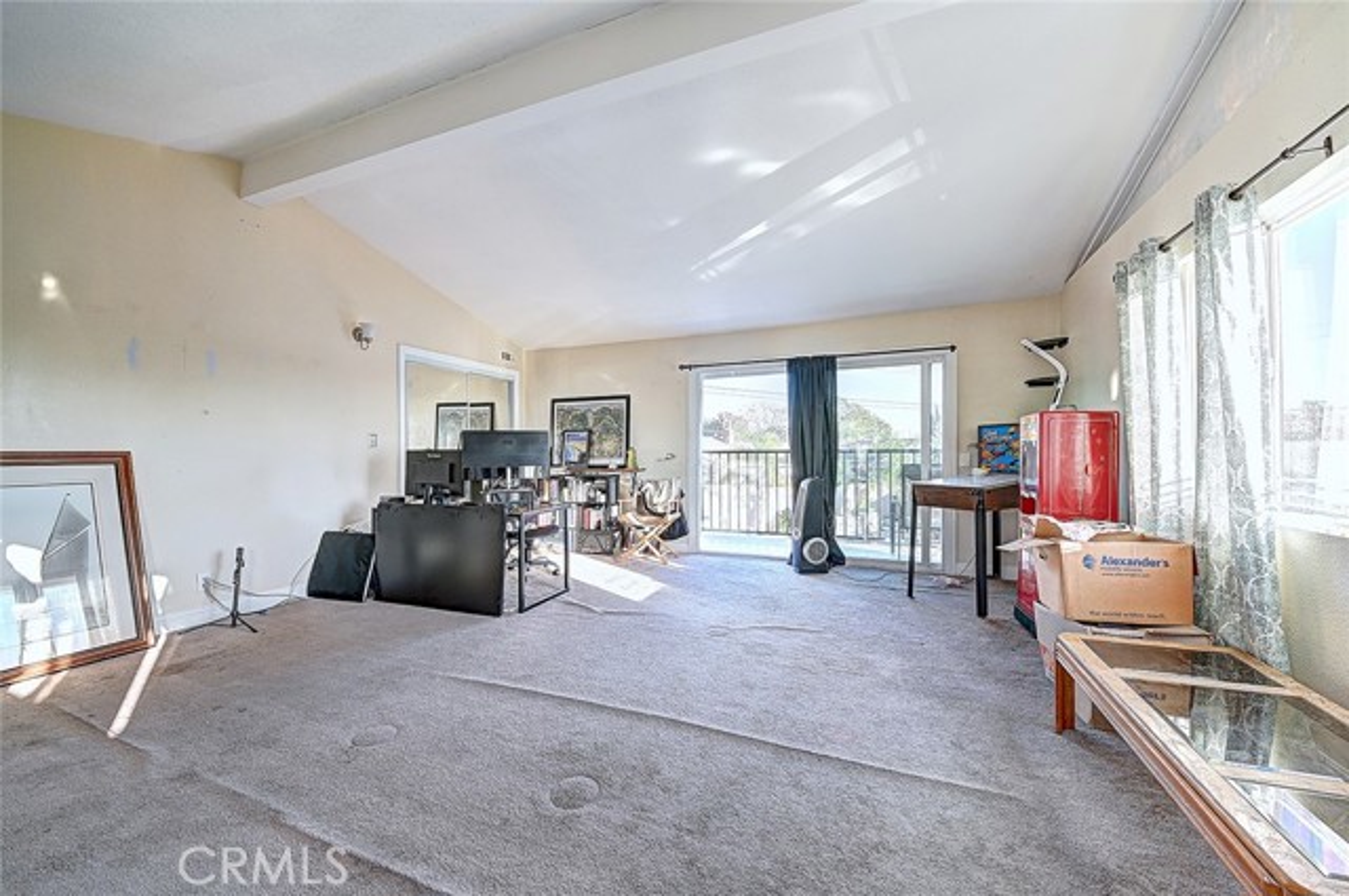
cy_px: 448
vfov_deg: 85.3
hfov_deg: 108.4
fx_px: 487
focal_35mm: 13
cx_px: 674
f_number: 9
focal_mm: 13
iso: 400
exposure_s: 1/20
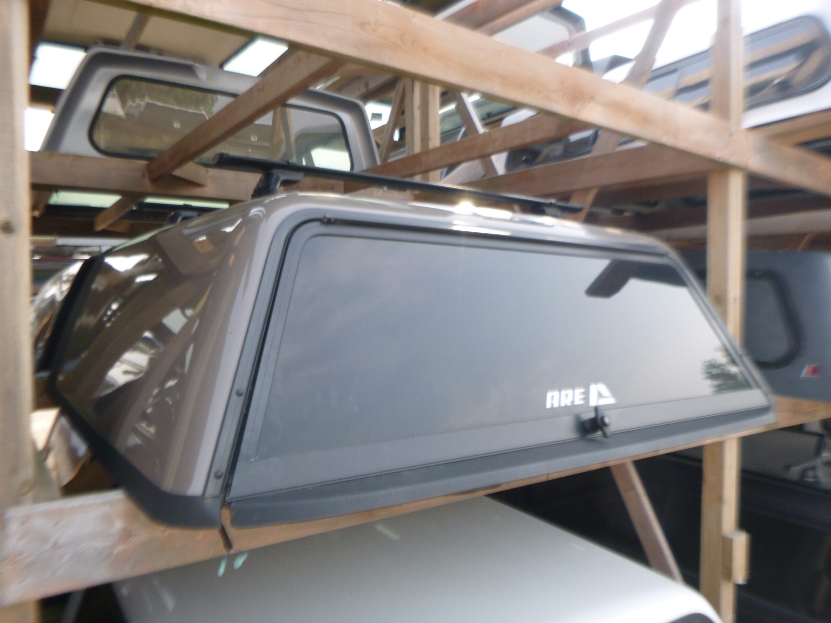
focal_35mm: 25
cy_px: 312
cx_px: 416
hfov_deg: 69.4
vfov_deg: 54.9
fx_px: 600
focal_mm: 4.5
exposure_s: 1/100
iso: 100
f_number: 3.9
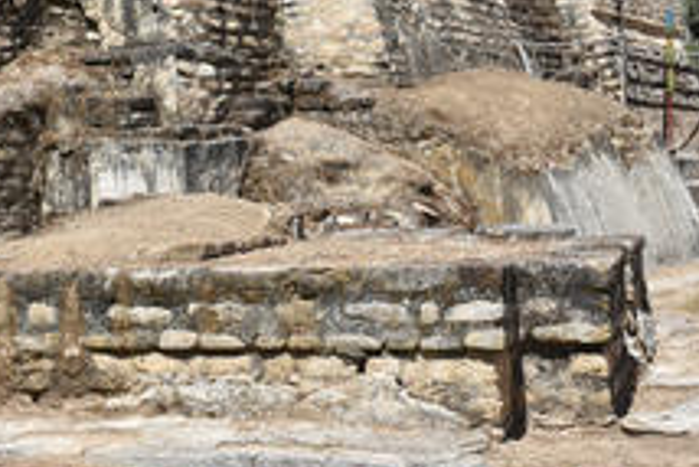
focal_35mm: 77
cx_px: 301
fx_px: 1496
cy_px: -62
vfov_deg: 17.1
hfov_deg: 26.3
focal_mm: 22
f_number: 8
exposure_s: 1/500
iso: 200
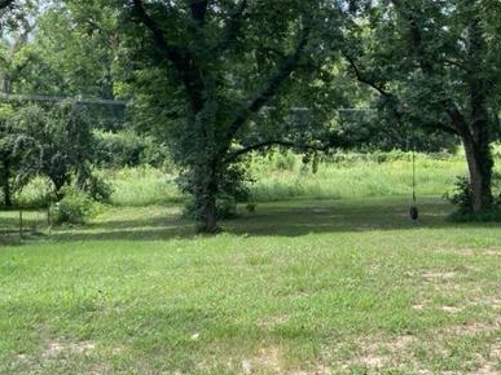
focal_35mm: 43
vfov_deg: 33.0
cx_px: 351
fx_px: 622
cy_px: 101
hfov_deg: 43.0
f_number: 1.8
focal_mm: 4.25
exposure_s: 1/527
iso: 32
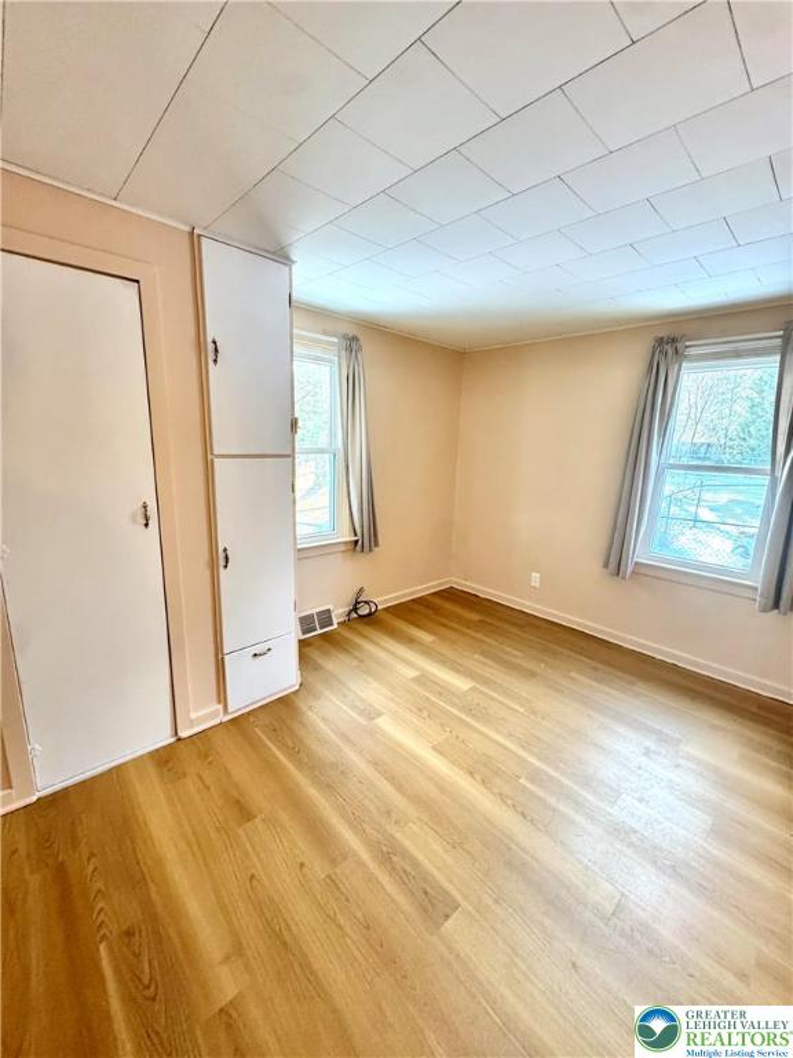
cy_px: 529
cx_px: 396
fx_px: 428
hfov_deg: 85.7
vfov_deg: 102.1
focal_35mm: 14
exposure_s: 1/120
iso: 320
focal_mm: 2.22
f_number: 2.2
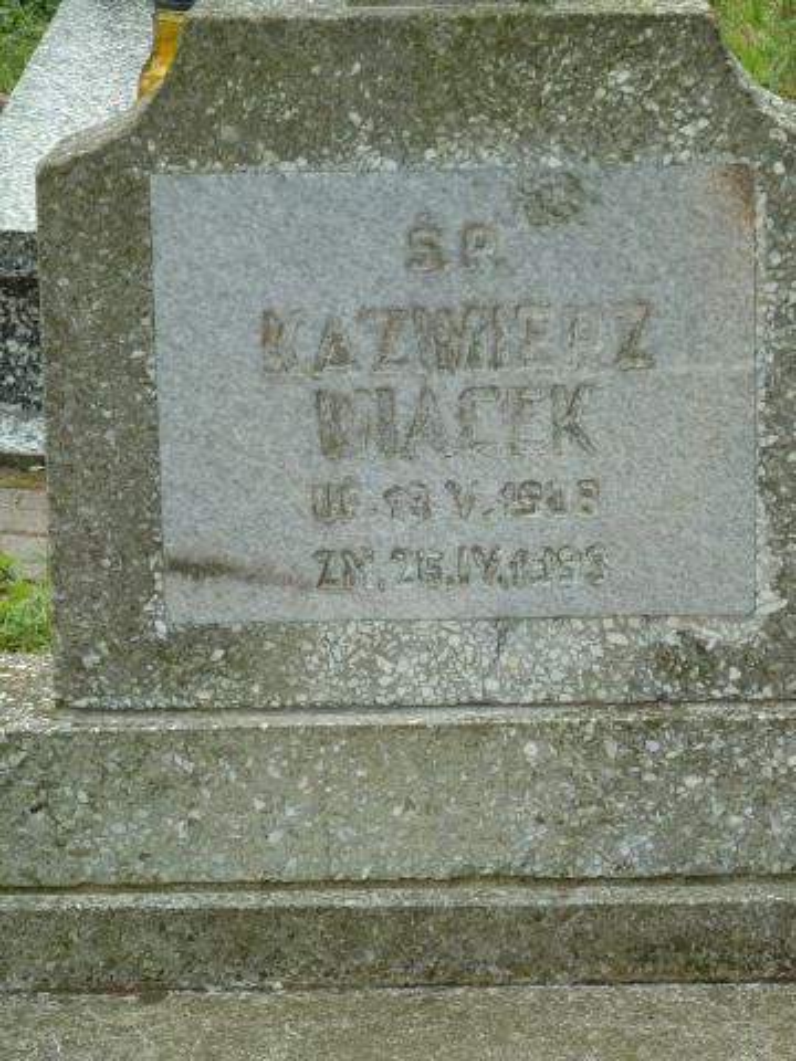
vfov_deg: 14.4
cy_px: 530
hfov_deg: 10.8
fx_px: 4200
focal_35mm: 137
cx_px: 398
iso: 80
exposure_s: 1/125
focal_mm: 22.5
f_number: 4.5
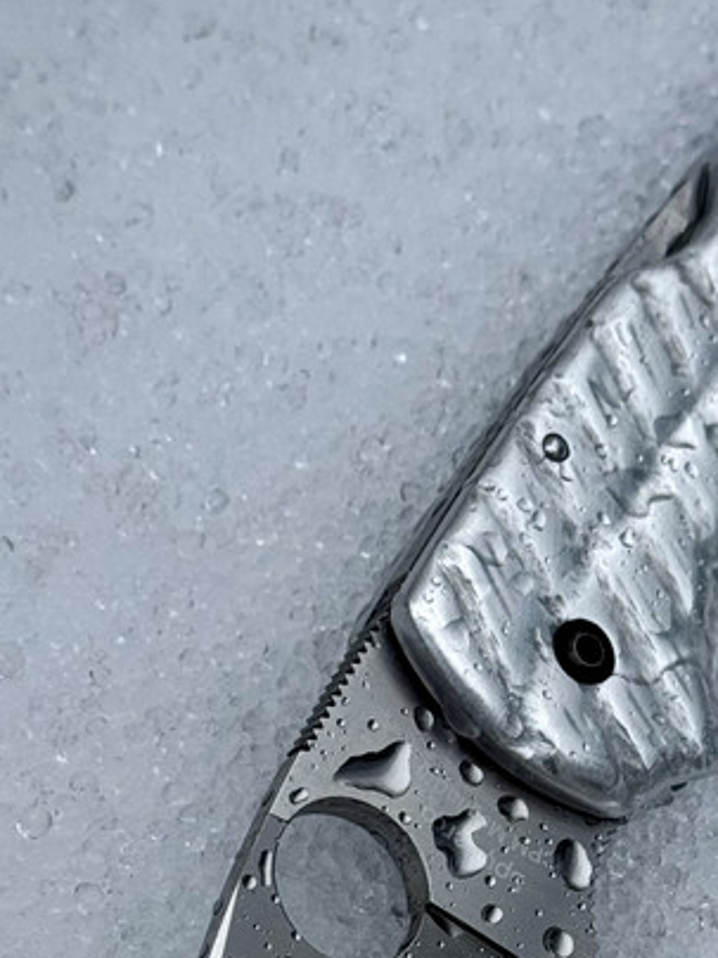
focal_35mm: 95
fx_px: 2627
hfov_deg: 15.5
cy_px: 820
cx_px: 550
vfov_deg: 20.3
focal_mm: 6.76
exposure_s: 1/739
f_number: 1.78
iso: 64
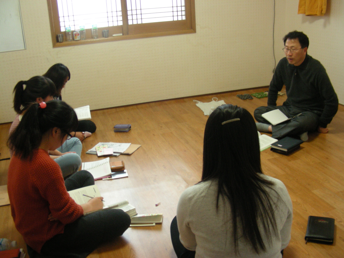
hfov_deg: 49.0
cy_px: 129
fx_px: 378
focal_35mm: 38
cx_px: 172
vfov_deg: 37.7
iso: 200
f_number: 3.5
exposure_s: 1/10
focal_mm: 6.3
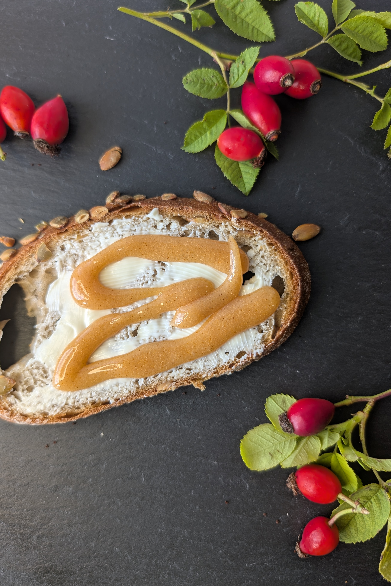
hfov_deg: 49.5
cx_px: 180
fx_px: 424
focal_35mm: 26
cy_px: 287
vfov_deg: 69.4
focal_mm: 6.9
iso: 22
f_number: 1.68
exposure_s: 1/58.5
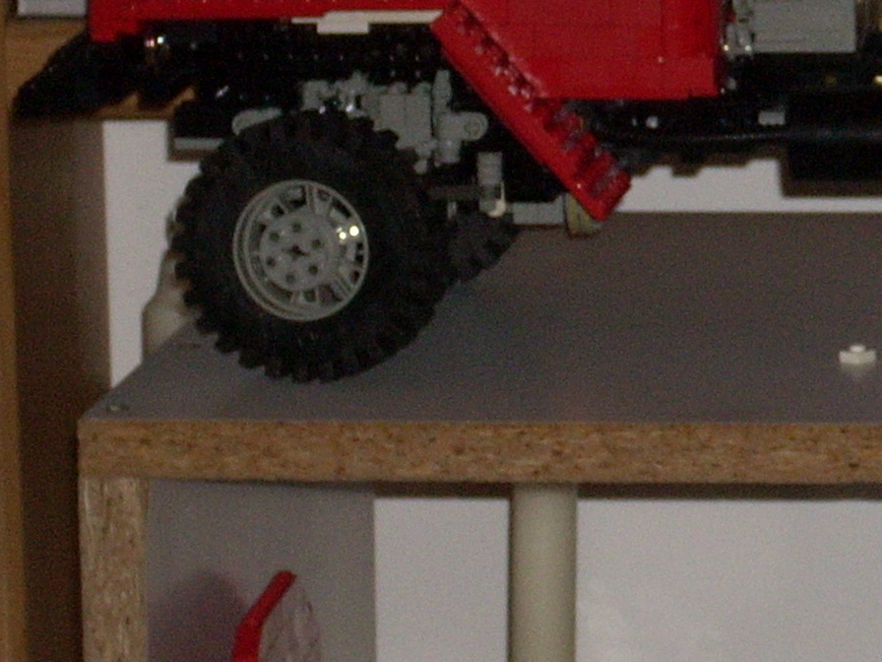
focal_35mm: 323
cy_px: 110
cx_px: 974
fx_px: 8230
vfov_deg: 4.6
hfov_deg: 6.1
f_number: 5.2
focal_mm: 18.6
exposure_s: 1/60
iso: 200
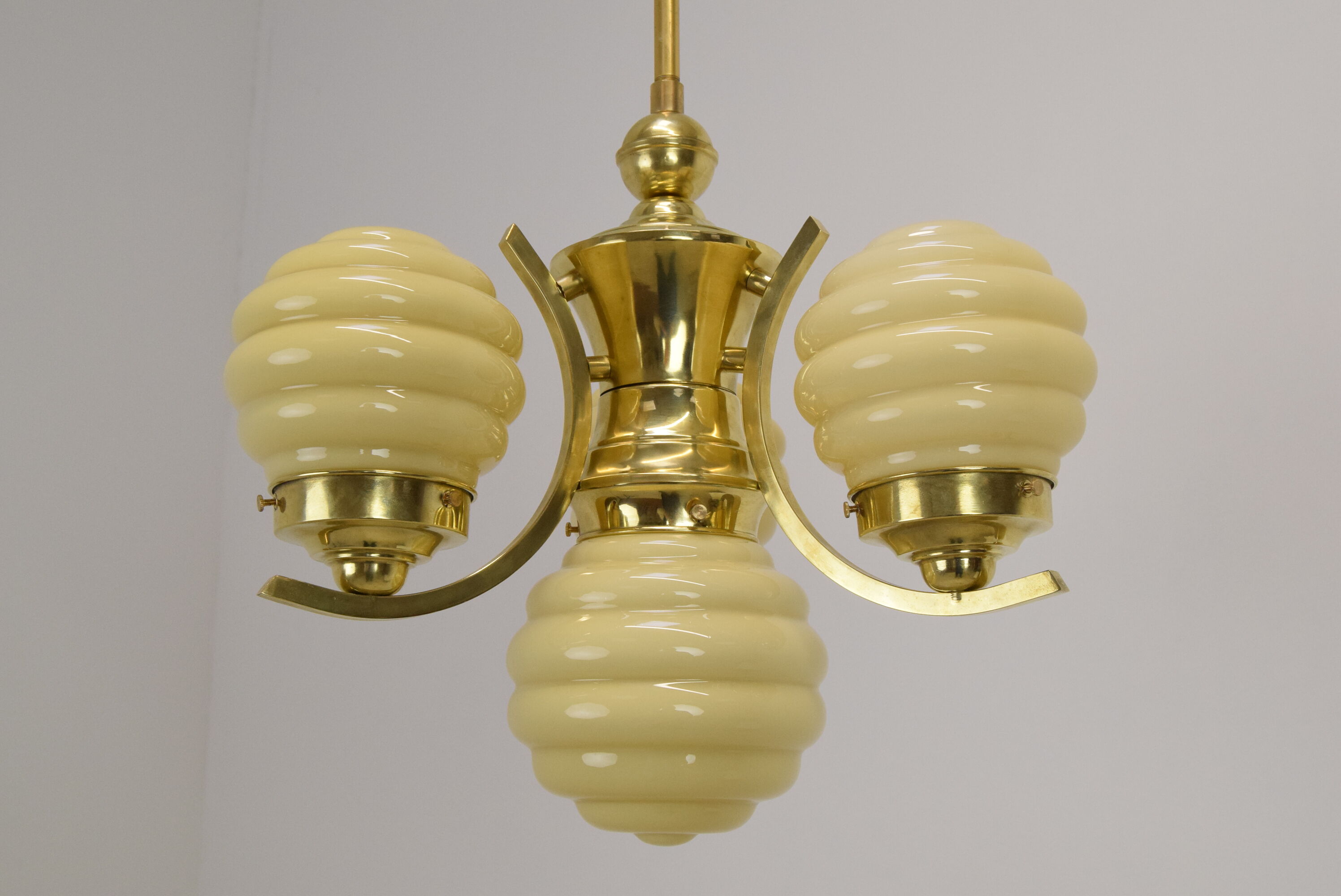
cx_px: 670
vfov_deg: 29.9
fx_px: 1677
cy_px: 448
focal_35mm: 45
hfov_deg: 43.6
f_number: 8
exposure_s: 1/250
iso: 1600
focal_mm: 30
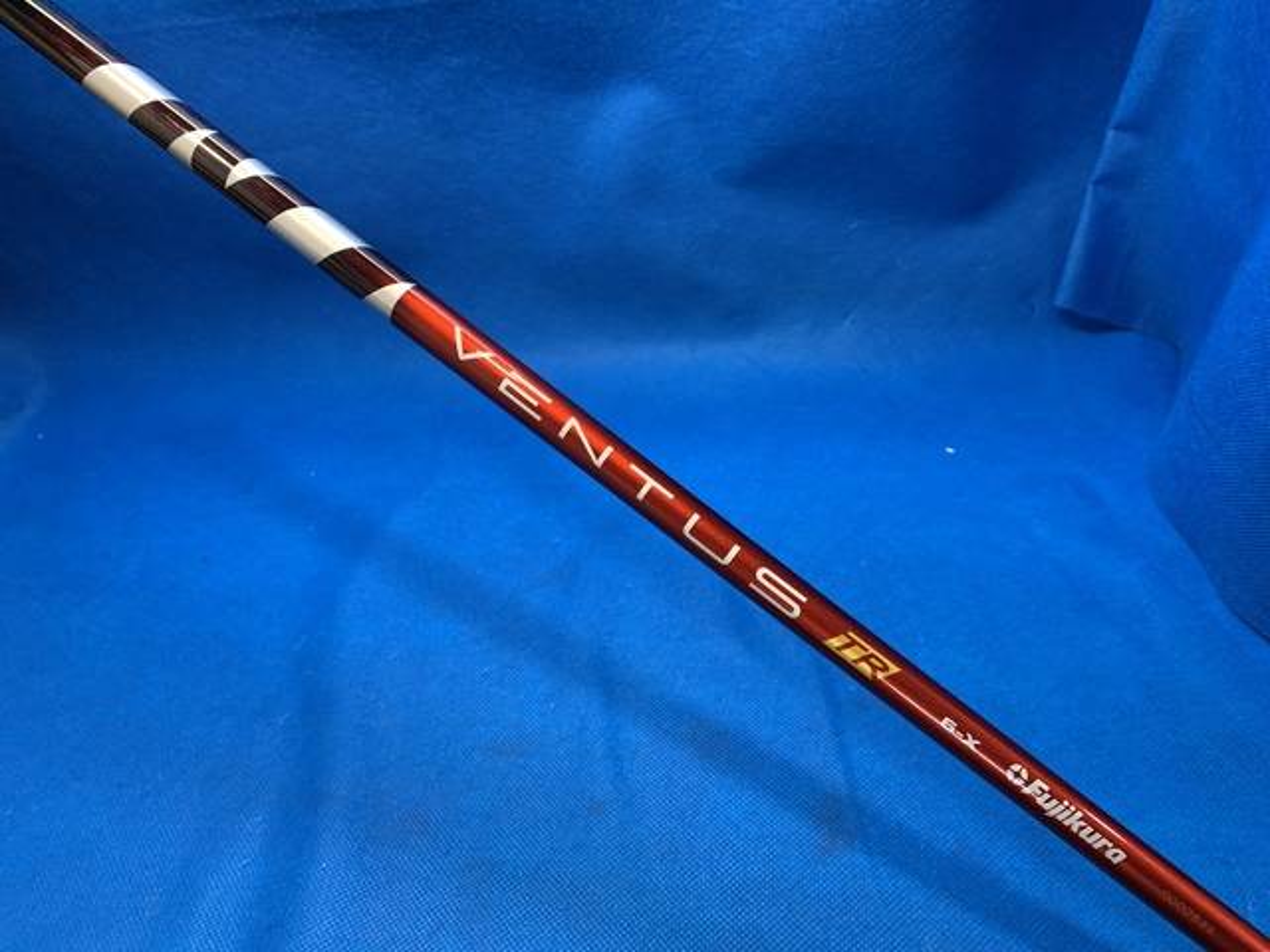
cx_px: 635
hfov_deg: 67.3
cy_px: 476
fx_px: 954
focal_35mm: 26
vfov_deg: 53.1
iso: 100
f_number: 1.8
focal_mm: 4.25
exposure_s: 1/60
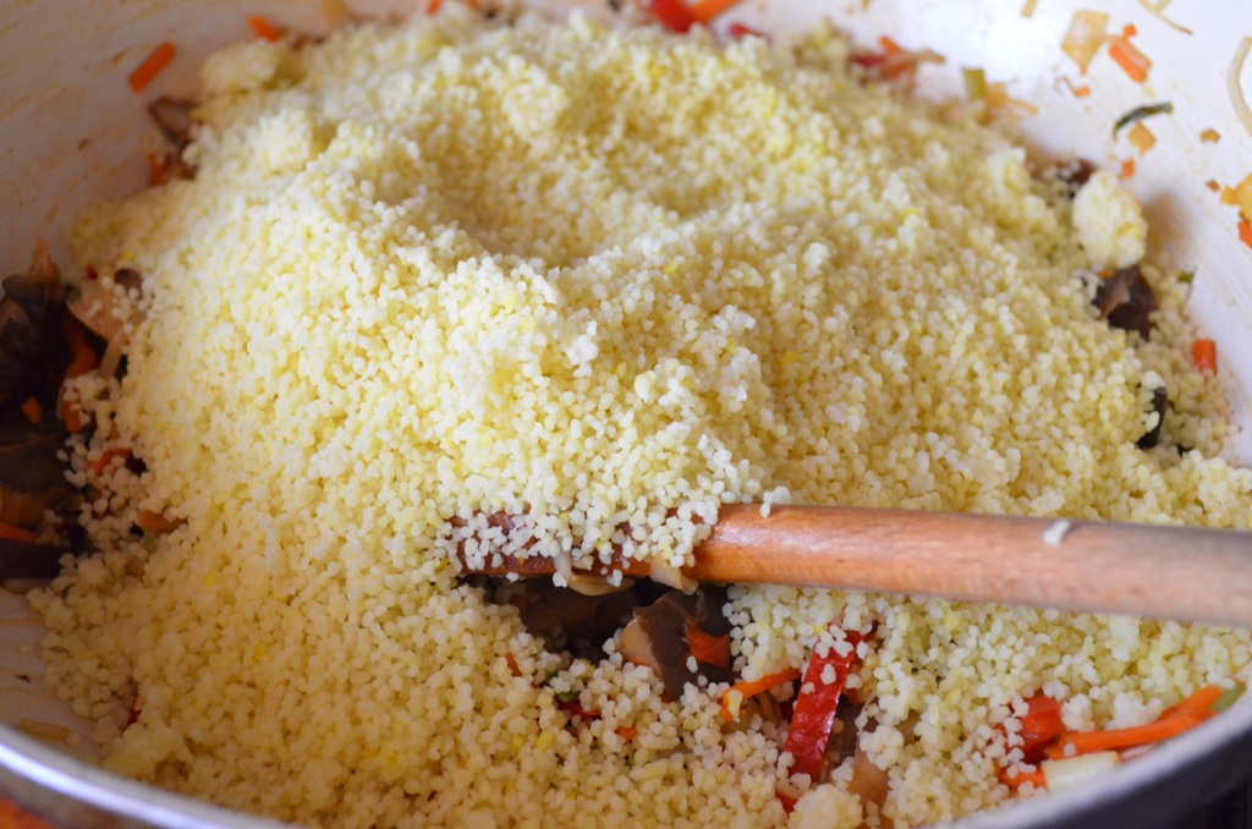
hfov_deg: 37.9
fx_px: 1822
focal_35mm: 52
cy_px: 414
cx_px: 626
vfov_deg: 25.6
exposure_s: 1/30
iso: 2500
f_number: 5
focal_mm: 35
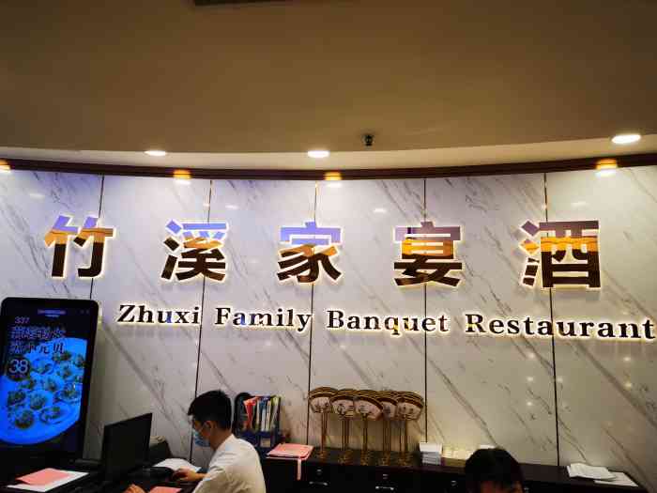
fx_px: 512
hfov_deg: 65.3
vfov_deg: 51.4
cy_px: 246
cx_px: 328
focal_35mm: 27
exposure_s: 1/147
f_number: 1.6
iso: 50
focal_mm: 5.56
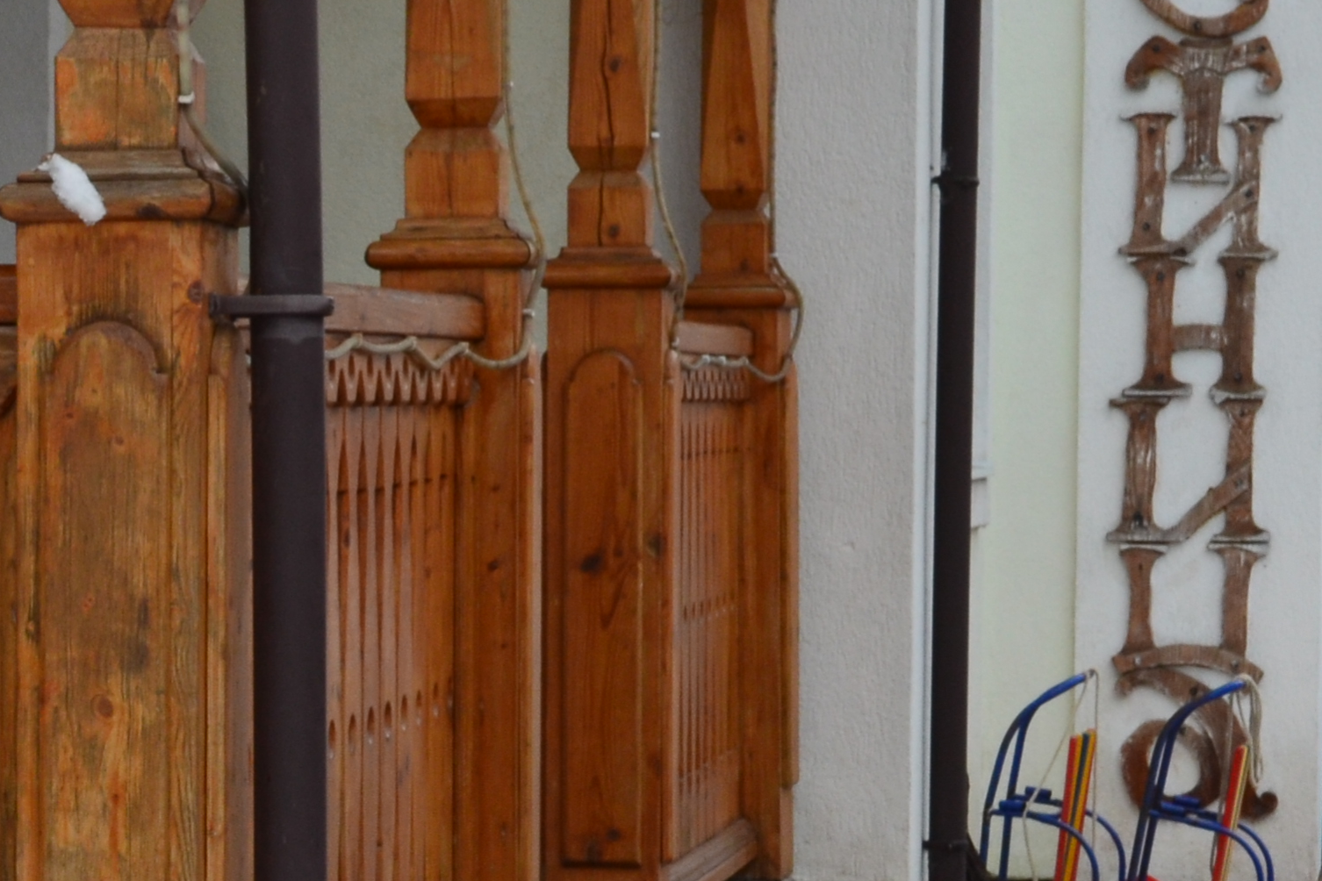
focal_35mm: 147
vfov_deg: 9.3
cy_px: 813
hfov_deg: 13.7
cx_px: -118
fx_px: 5398
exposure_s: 1/50
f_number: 10
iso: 400
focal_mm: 30
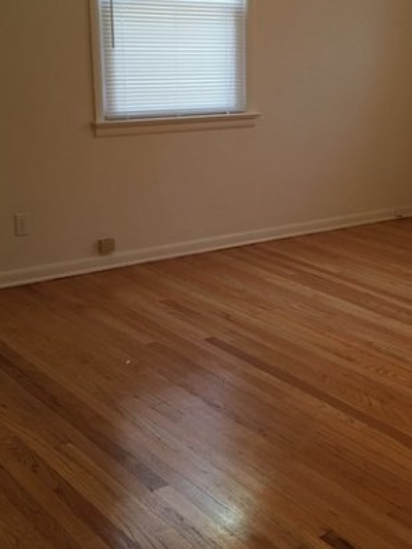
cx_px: 290
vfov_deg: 34.9
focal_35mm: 55
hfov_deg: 26.3
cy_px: 277
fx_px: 872
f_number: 2.2
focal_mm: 4.15
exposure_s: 1/15
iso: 50
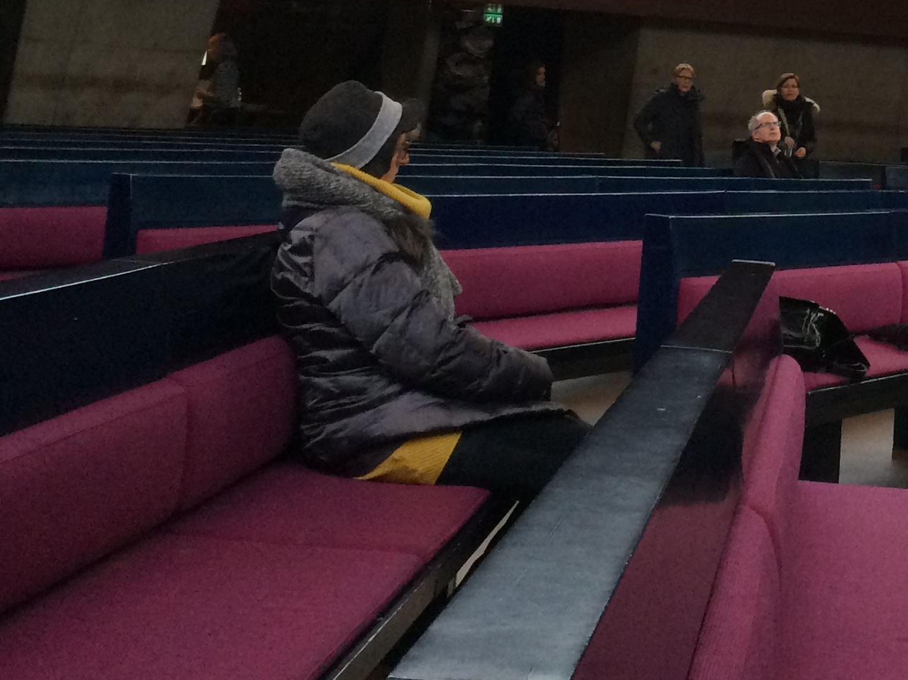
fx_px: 1941
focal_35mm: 74
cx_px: 828
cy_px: -105
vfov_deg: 18.9
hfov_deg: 25.5
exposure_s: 1/33
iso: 80
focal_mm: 4.15
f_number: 2.2
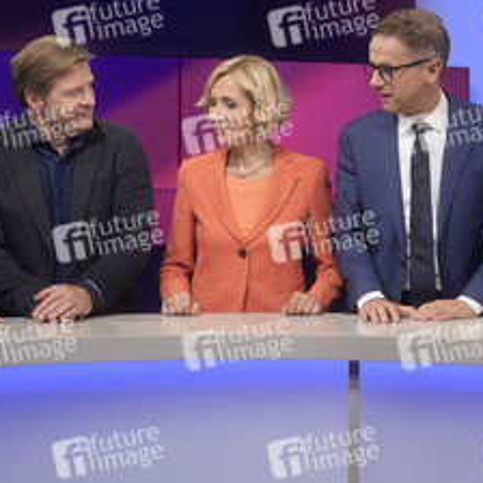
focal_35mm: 77
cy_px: 183
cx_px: 266
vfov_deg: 22.4
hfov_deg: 22.5
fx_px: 1216
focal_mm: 30
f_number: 2.2
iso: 640
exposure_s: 1/250
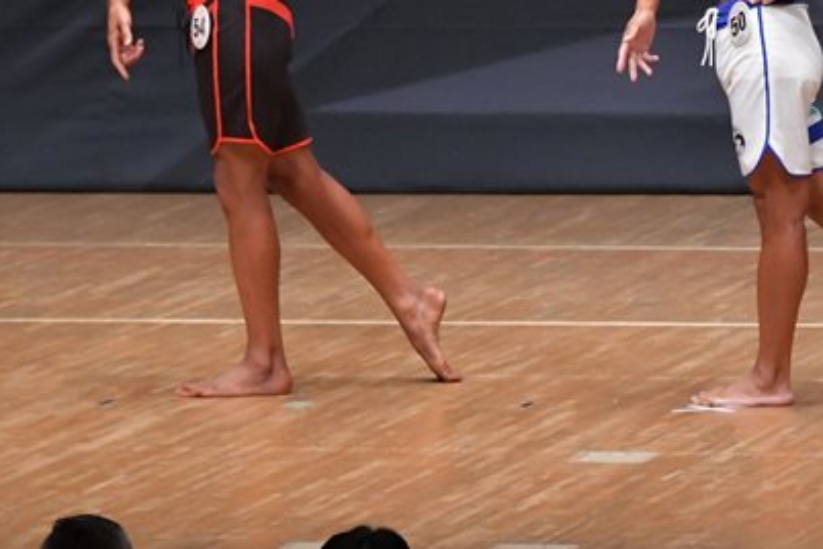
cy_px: 70
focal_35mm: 434
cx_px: 750
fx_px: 9921
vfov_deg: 3.2
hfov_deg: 4.7
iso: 6400
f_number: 5.6
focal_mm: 150
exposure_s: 1/400
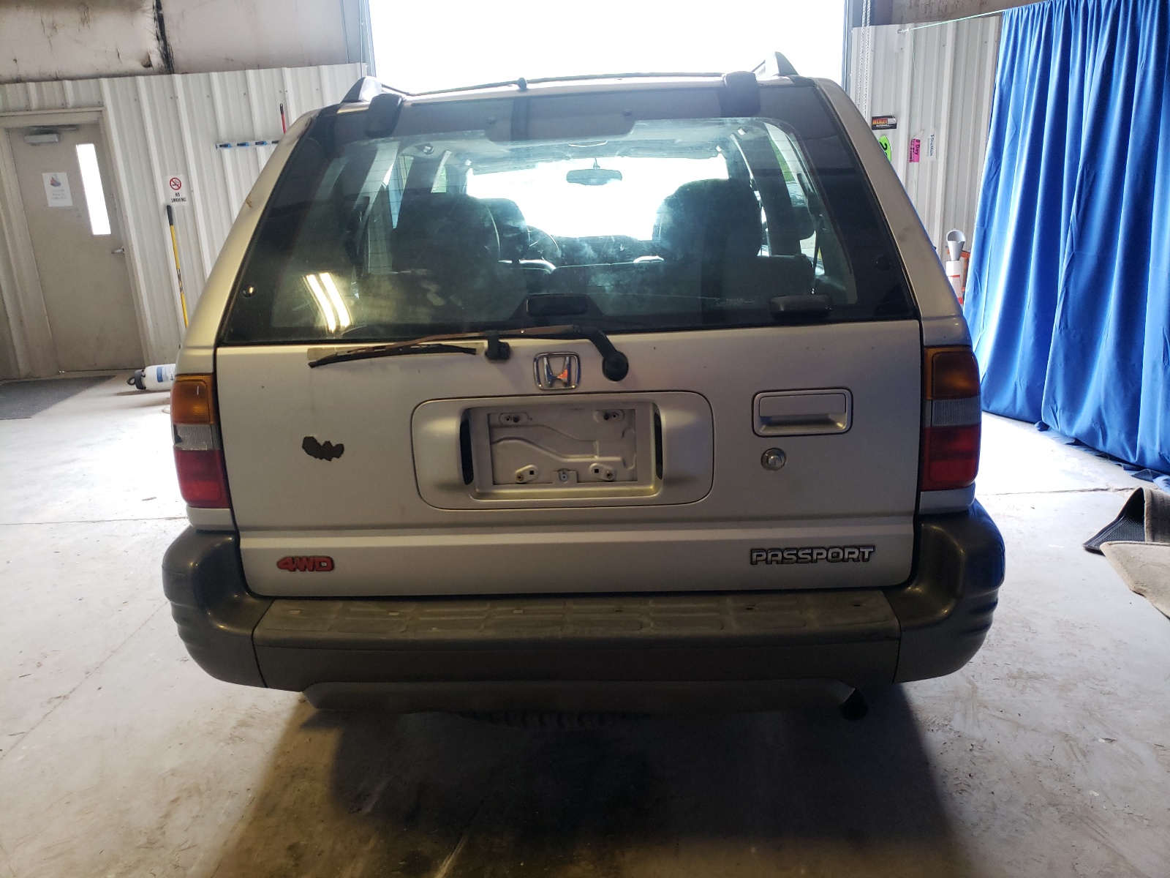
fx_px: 879
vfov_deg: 53.1
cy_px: 439
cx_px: 585
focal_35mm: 26
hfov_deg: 67.3
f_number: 1.5
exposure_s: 1/60.2
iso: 129
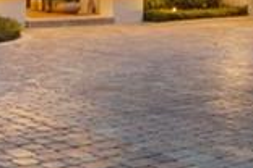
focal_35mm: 105
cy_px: -30
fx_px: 738
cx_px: 70
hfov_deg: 19.3
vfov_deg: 12.7
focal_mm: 16
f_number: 8
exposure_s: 1.6
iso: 2000
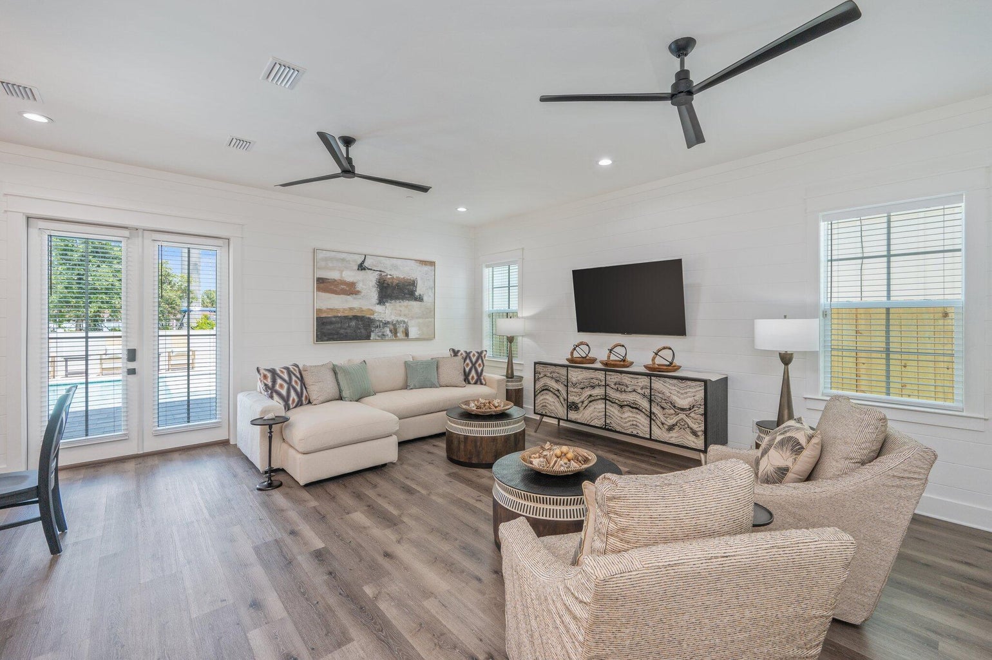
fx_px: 413
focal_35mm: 15
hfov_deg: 100.4
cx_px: 496
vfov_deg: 77.2
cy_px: 330
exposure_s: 1/30
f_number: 9
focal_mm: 15
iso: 320
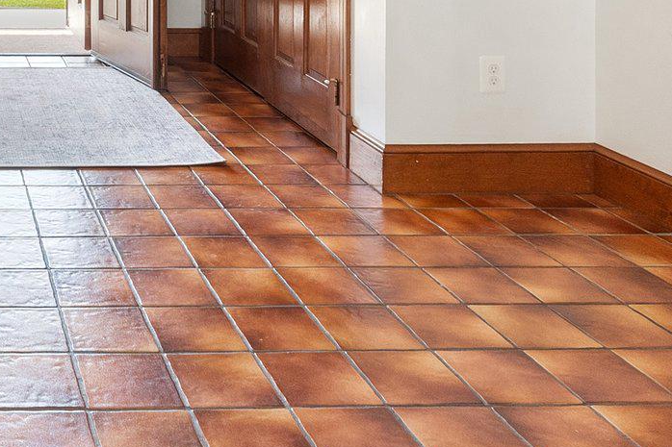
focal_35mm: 44
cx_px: 9
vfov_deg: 25.8
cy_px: -145
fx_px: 821
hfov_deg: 39.5
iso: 640
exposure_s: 1/15
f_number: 8
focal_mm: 10
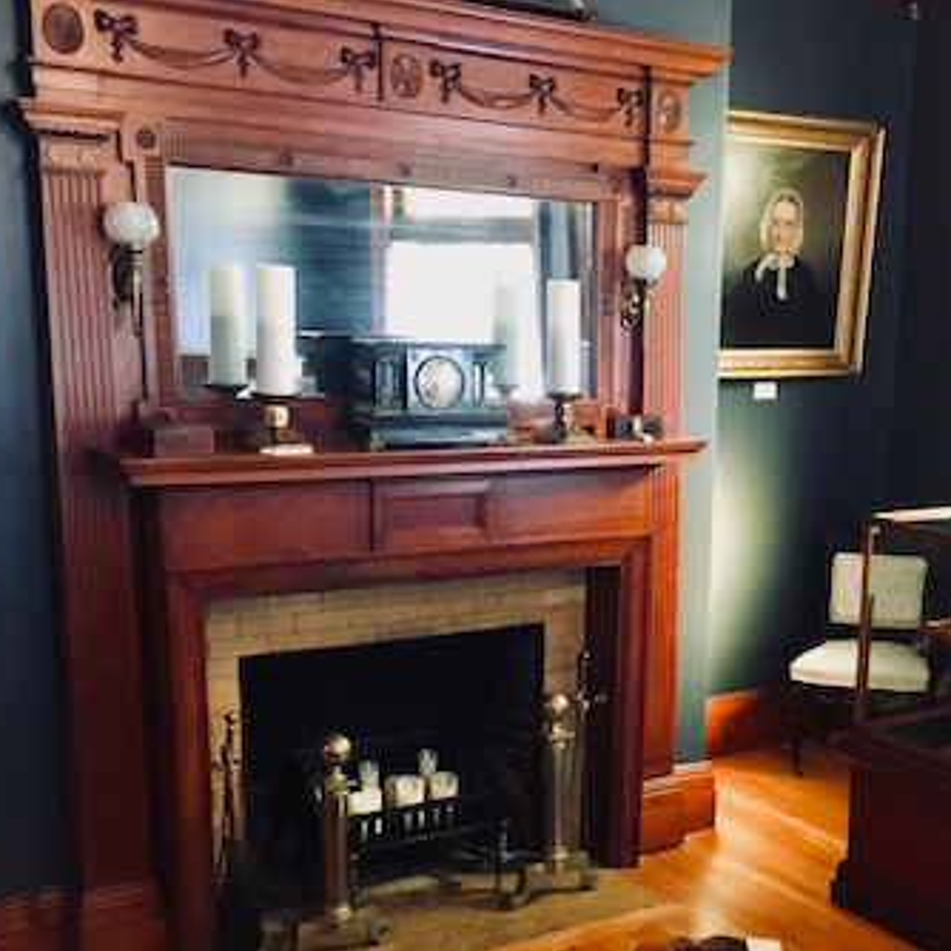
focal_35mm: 46
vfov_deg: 36.4
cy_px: 638
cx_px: 723
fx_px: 1430
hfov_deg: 35.9
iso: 320
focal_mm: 4.15
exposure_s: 1/15
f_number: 2.2
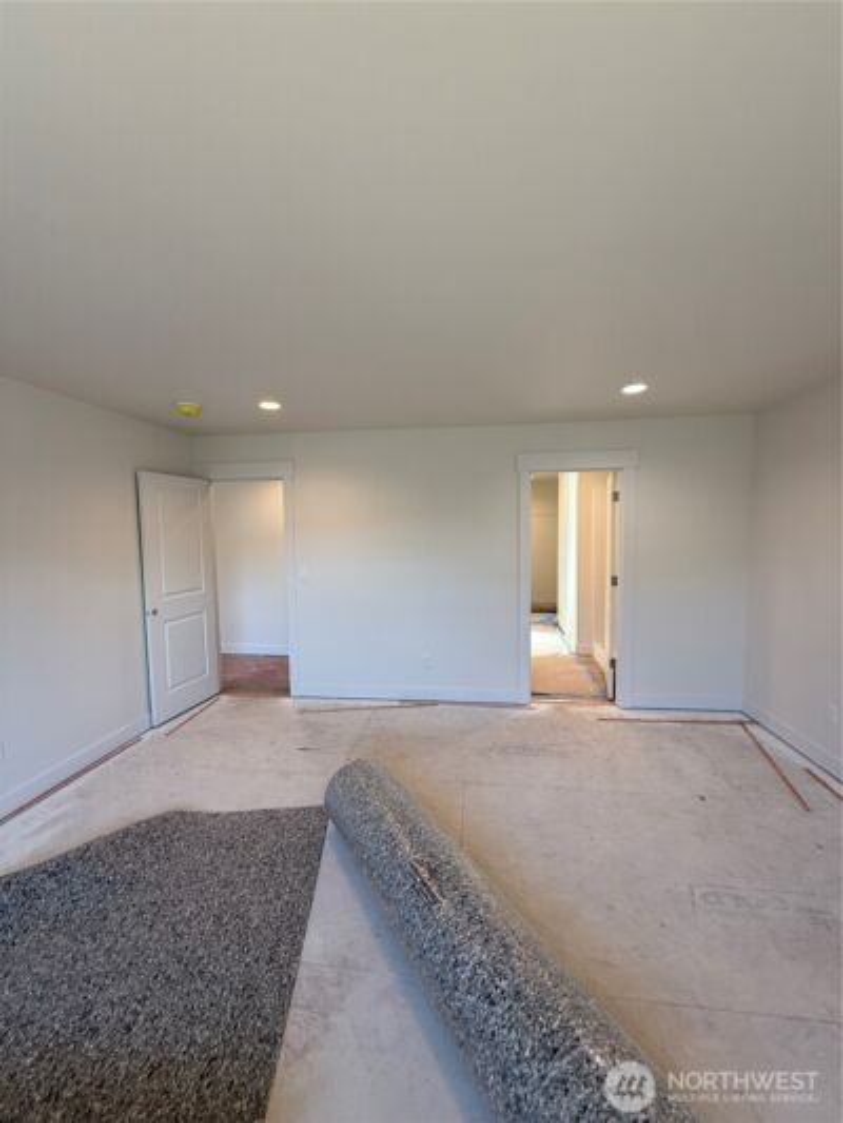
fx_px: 454
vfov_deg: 102.1
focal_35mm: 14
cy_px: 562
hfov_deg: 85.7
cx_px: 422
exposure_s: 1/120
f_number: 2.2
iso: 125
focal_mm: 2.22
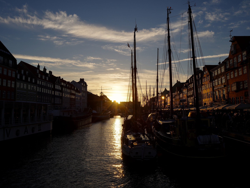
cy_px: 94
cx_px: 125
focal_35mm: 26
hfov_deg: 67.3
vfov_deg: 53.1
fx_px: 188
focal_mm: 34
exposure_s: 1/400
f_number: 10
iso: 200
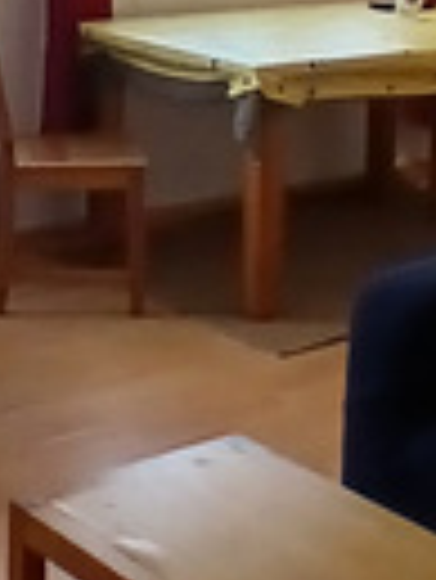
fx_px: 1593
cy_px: 4
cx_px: 36
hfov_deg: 15.4
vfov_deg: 20.0
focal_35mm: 95
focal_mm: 1.4
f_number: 2.2
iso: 64
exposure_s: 1/50
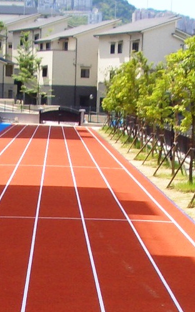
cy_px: 360
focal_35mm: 119
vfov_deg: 16.9
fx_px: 1012
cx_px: 32
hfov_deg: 11.0
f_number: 4.3
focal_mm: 5.8
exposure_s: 1/200
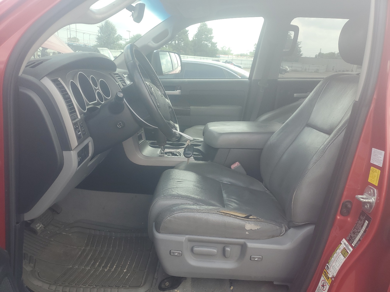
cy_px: 146
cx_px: 195
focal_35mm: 26
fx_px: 293
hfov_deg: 67.3
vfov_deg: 53.1
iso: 50
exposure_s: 1/417
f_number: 1.5
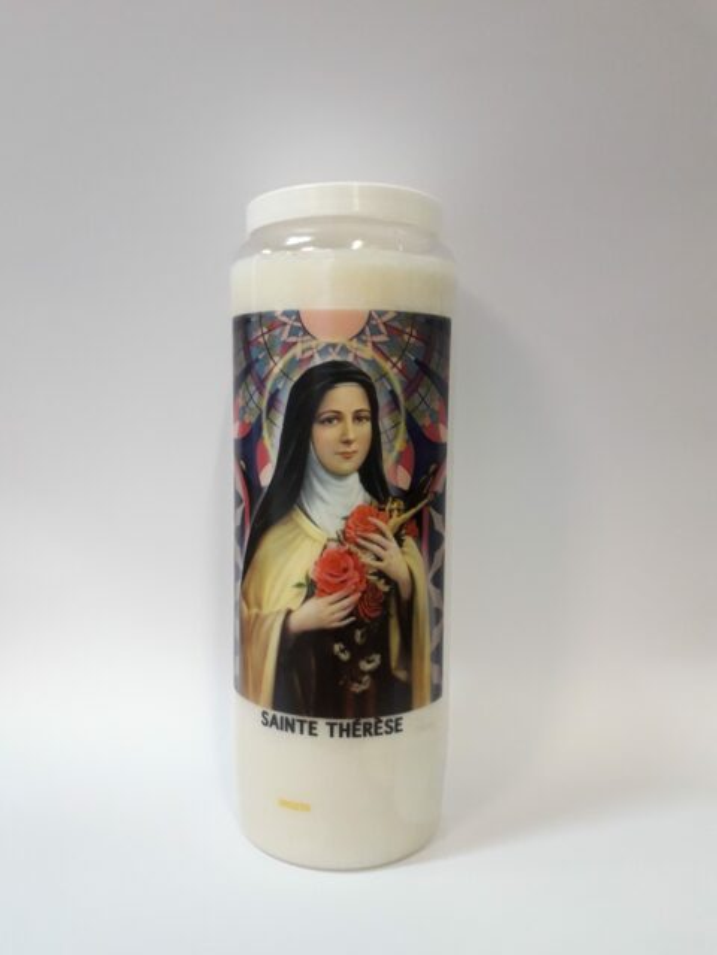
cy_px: 478
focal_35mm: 27
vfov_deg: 65.3
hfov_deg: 51.4
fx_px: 746
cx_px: 358
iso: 250
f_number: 1.9
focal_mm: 3.6
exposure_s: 1/25
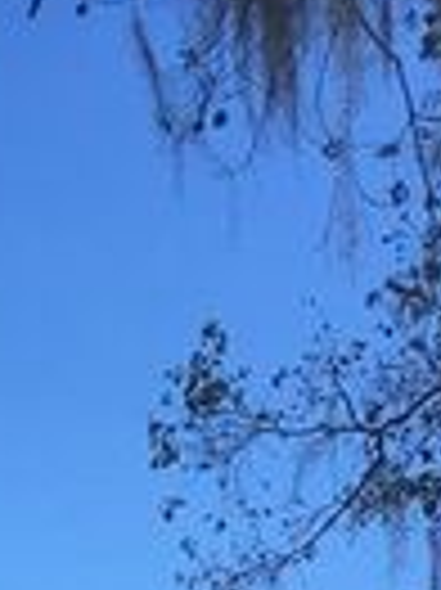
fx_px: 2518
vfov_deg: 11.4
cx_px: 122
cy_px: 1358
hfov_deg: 10.0
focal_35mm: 148
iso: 25
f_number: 2.2
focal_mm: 4.15
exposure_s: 1/739
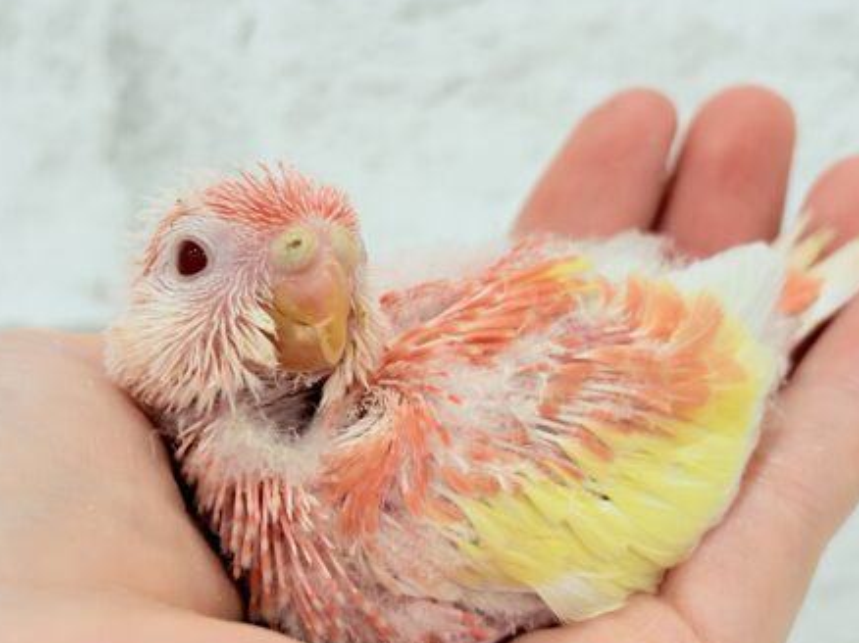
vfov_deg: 19.4
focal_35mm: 76
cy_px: 327
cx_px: 457
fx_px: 1885
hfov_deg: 25.7
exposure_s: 1/100
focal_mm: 5.96
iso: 64
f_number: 1.6
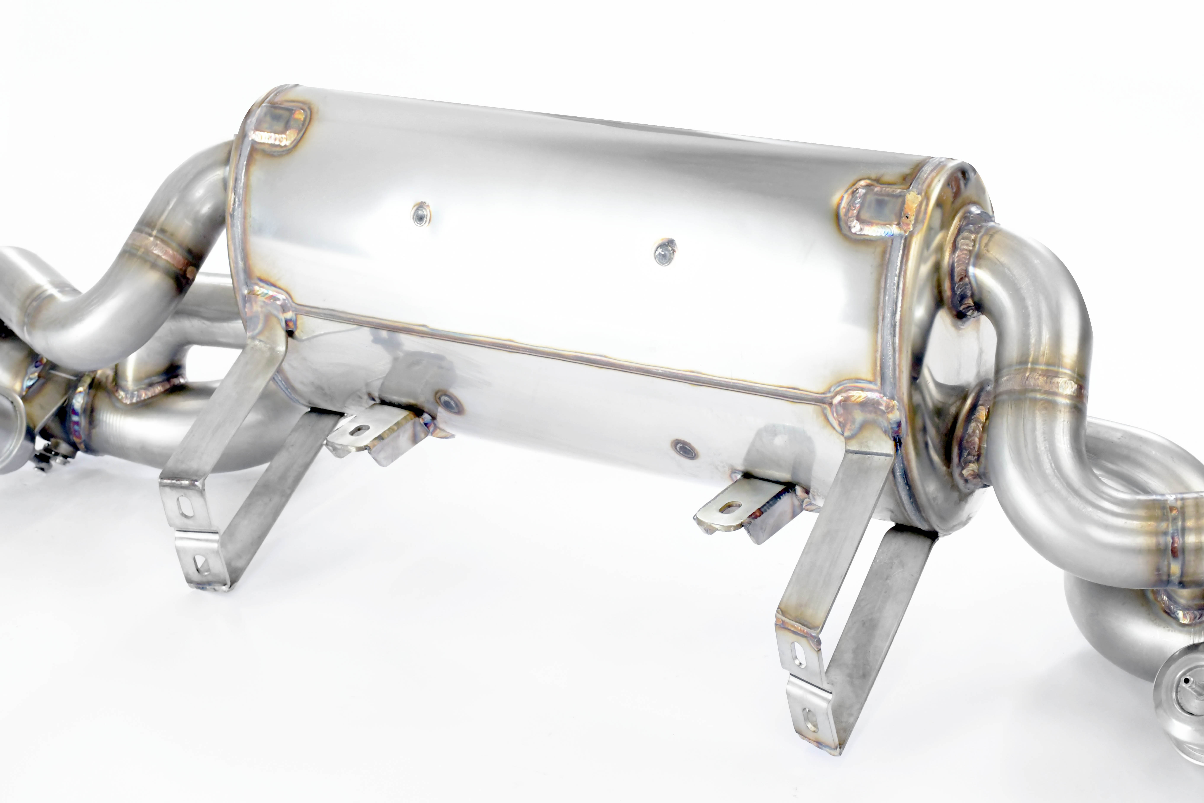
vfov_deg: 18.9
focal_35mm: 72
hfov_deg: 28.1
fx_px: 2408
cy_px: 402
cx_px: 602
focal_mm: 48
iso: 4000
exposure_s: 1/160
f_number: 10
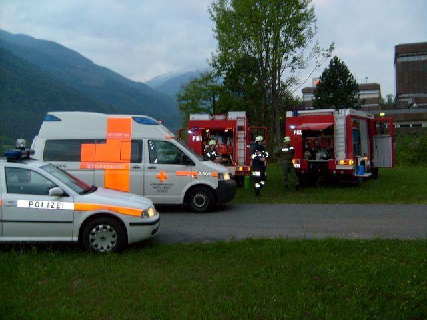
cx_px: 214
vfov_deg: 40.7
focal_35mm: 35
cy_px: 160
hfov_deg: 52.6
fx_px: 432
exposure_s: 1/45
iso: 100
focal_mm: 5.8
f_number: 2.8
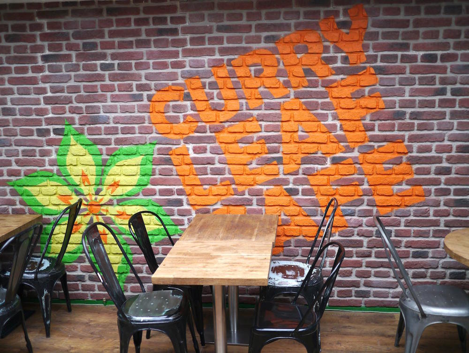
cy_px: 176
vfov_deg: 36.0
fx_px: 542
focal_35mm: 40
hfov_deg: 46.8
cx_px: 234
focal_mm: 20
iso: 160
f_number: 1.7
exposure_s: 1/320
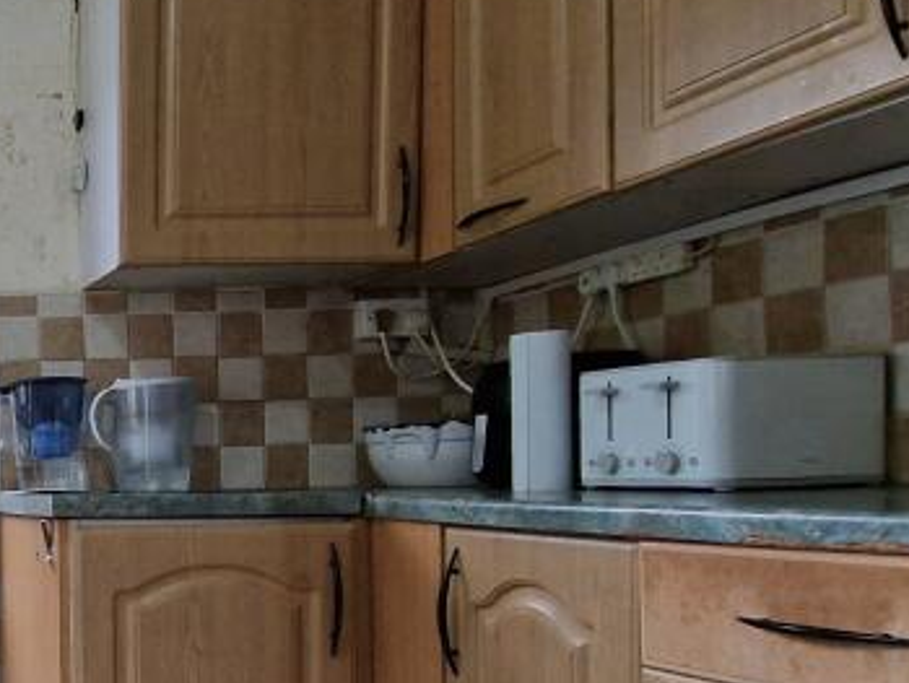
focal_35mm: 38
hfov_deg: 35.7
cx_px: -234
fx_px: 999
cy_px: 501
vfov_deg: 37.0
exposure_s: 1/50
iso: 400
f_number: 2.2
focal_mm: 2.2
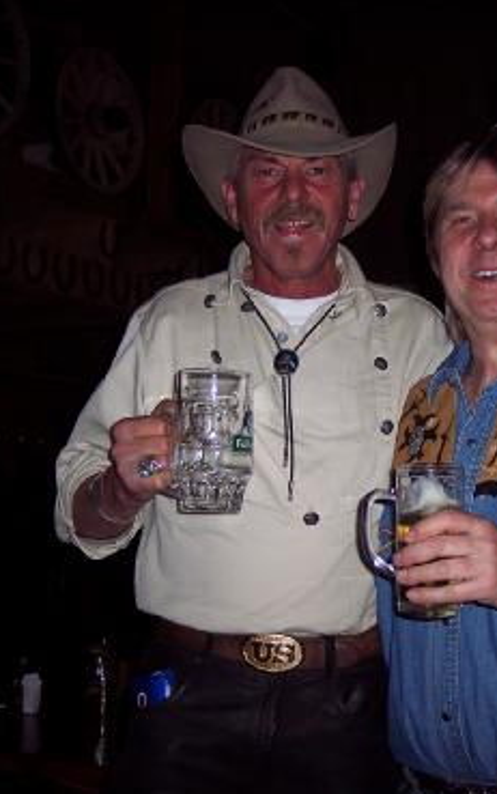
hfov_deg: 23.0
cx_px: 344
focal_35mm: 56
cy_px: 399
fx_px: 1212
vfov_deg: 36.3
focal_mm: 8
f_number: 2.8
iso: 100
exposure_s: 1/60
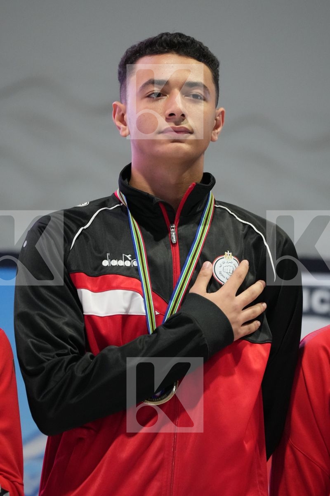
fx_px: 4125
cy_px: 248
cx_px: 165
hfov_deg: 4.6
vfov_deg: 6.9
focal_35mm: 300
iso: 4000
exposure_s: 1/250
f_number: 2.8
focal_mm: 200
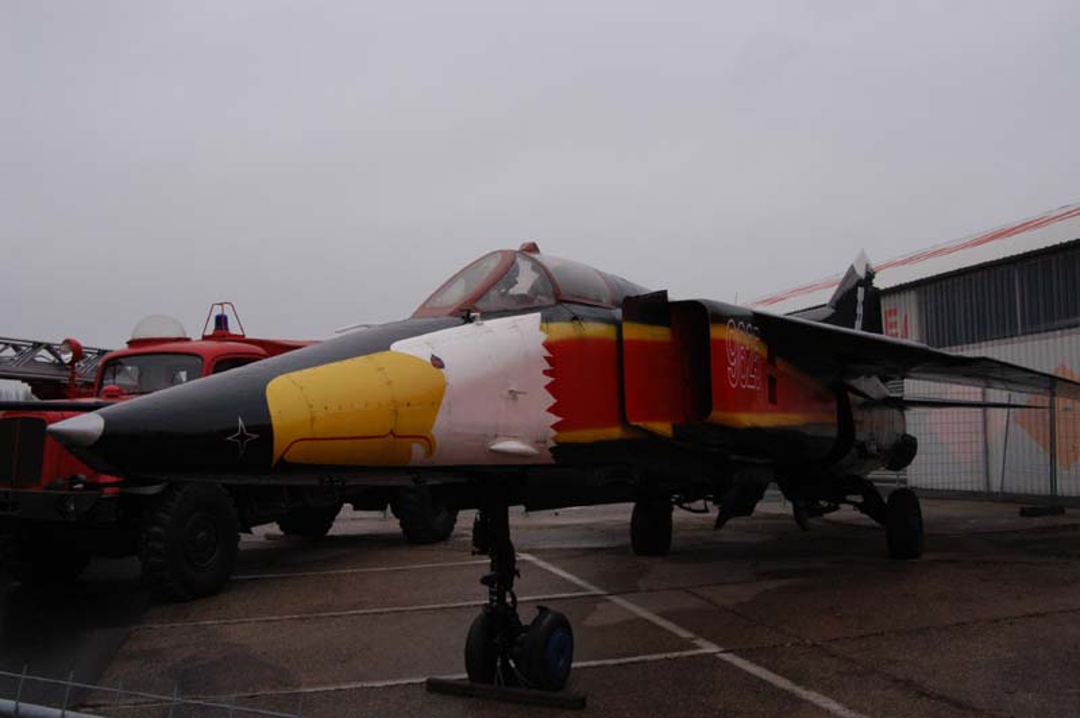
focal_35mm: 36
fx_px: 1079
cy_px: 359
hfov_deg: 53.2
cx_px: 540
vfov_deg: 36.8
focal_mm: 24
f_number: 5
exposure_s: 1/100
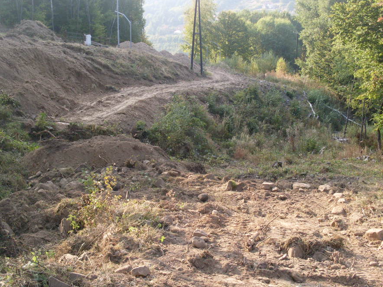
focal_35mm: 44
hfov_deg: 42.9
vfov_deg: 32.9
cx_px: 180
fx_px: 487
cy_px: 132
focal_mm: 6.3
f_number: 2.8
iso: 80
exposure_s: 1/250
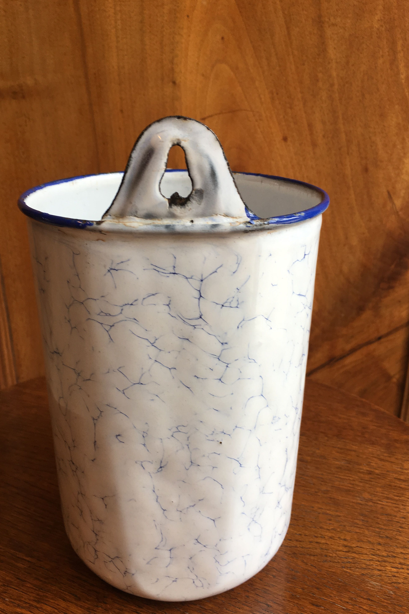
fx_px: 528
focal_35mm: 31
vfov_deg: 60.3
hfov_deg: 42.2
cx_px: 178
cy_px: 312
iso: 25
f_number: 2.2
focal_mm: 4.15
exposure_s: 1/50
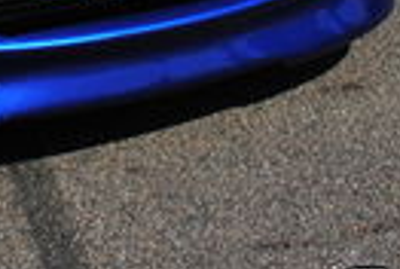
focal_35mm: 176
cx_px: -119
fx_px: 1960
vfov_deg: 7.4
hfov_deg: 11.4
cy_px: -339
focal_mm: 24
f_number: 11
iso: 100
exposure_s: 1/500
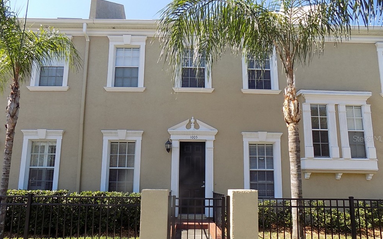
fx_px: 261
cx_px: 193
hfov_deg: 72.6
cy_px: 138
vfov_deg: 49.1
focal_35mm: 25
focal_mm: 4
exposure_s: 1/500
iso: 80
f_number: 3.1
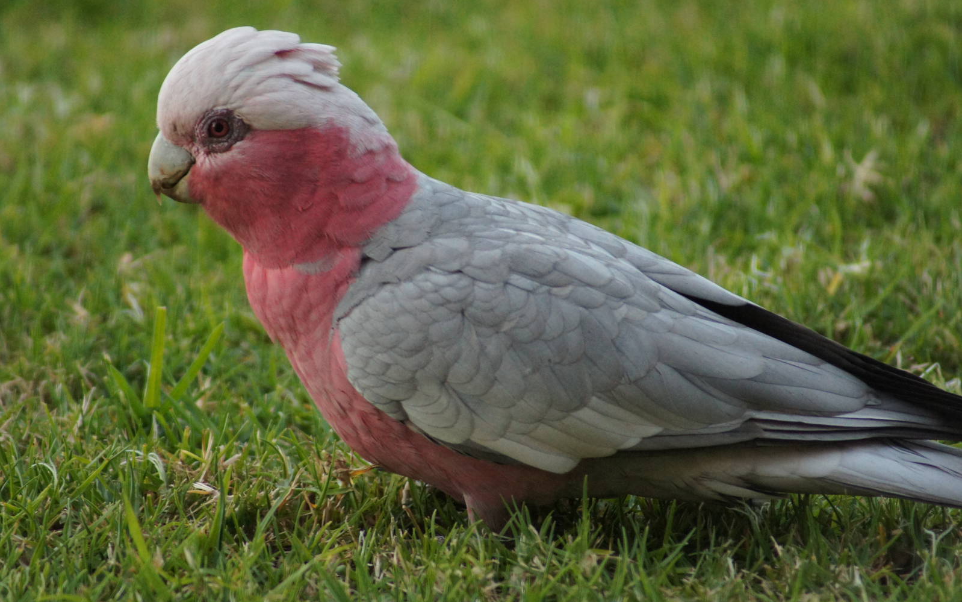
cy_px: 320
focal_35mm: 459
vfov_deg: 2.9
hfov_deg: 4.6
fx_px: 12035
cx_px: 481
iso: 1600
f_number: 5.6
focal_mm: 300
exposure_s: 1/125
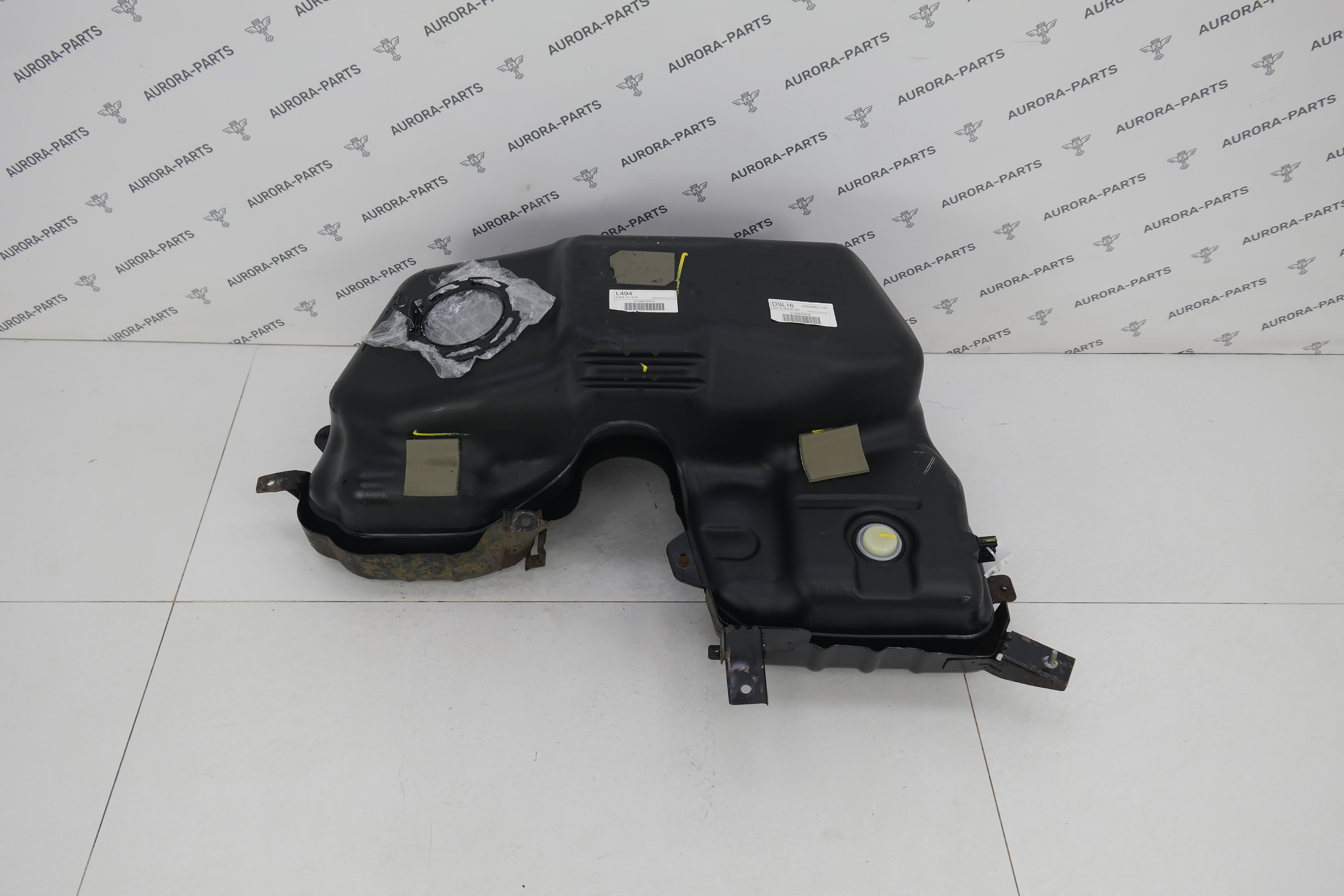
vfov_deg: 45.0
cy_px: 448
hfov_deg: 63.7
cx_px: 672
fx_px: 1083
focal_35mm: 29
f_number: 5
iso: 200
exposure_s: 1/60
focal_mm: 19
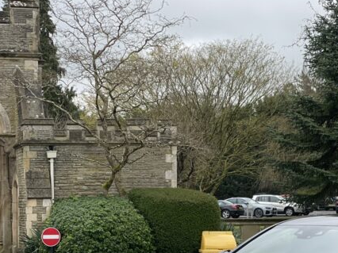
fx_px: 1220
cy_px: 210
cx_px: 183
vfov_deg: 11.8
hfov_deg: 15.8
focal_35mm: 125
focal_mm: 6
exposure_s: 1/494
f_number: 2
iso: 32
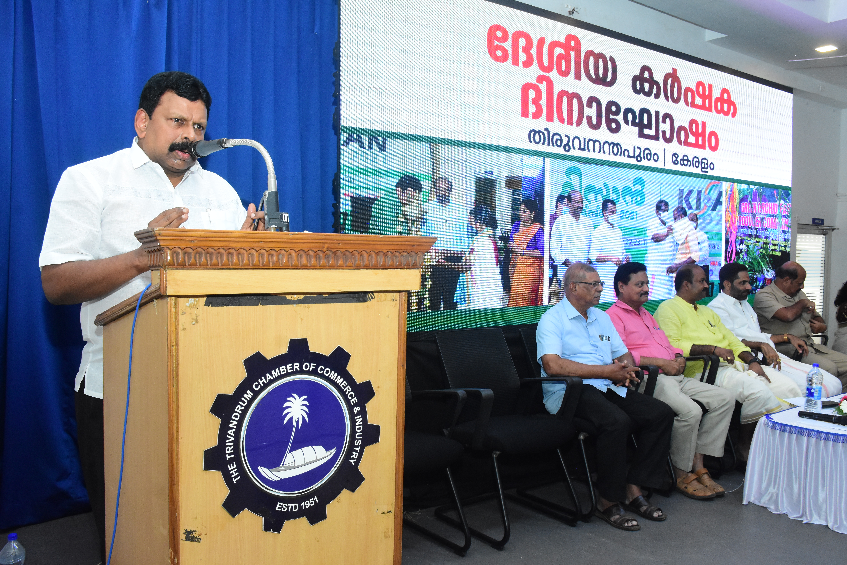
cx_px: 424
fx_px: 706
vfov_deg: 43.6
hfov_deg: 61.9
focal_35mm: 30
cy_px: 282
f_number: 8
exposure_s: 1/200
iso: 2500
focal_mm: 20
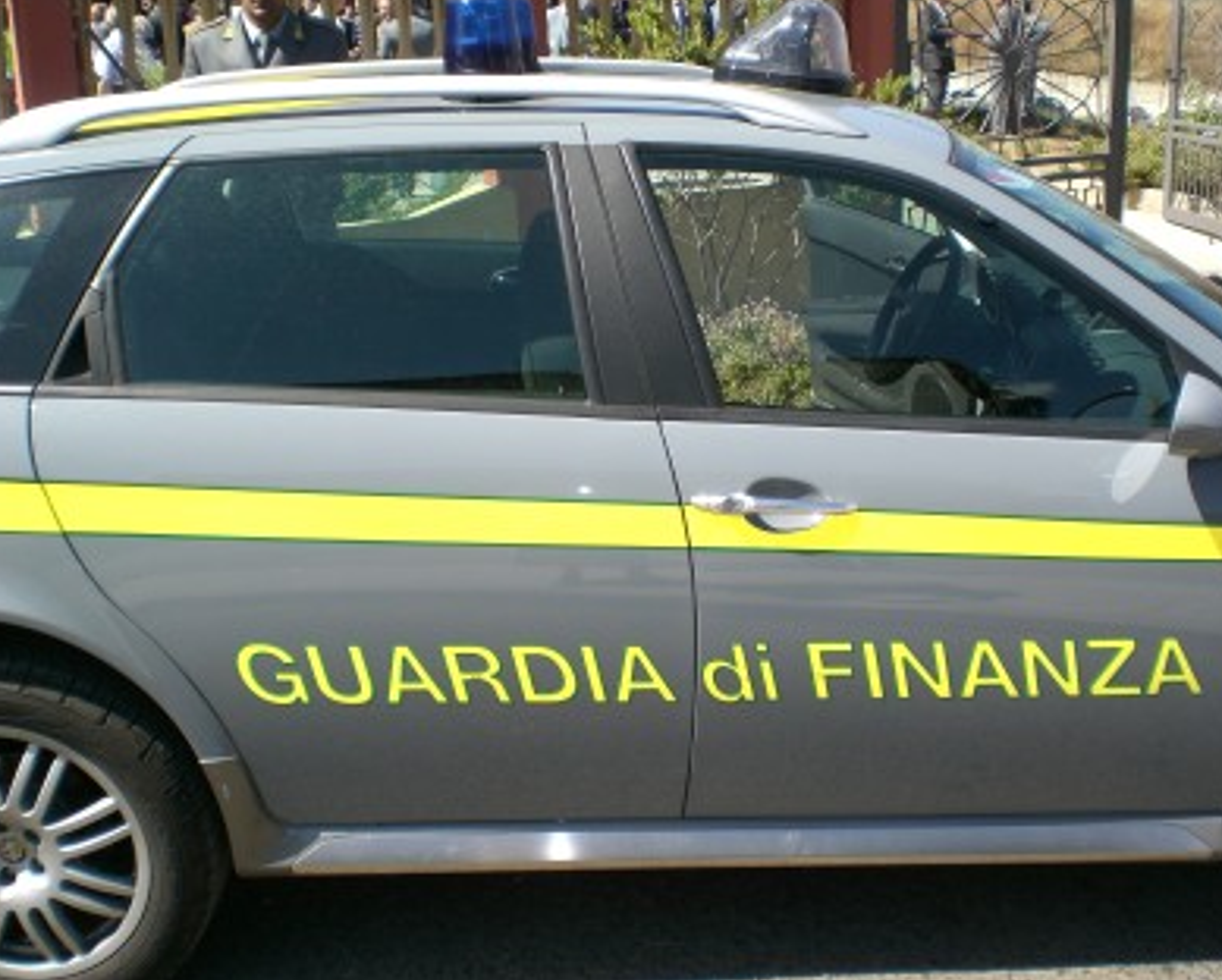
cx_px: 641
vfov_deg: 37.4
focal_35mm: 40
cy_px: 488
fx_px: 1448
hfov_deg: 45.7
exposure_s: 1/250
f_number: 4.4
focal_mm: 6.3
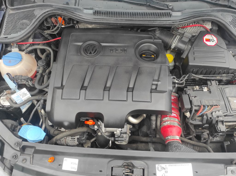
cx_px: 118
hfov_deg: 69.4
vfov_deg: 54.8
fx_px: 170
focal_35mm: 25
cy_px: 88
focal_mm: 5.43
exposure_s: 1/125
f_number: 1.89
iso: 100
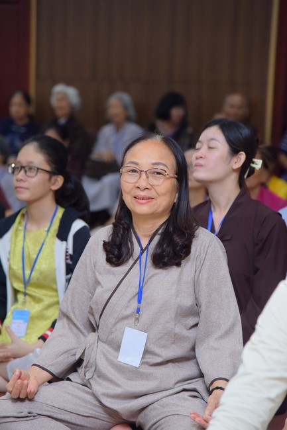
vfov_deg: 17.1
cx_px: 144
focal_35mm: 120
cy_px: 215
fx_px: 1436
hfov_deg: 11.4
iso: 1250
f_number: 4.5
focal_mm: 120
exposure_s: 1/125
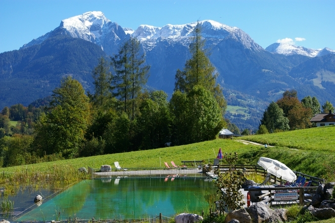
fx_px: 627
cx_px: 168
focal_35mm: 68
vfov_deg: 20.1
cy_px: 112
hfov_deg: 29.9
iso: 200
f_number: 8
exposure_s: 1/250
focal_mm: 45
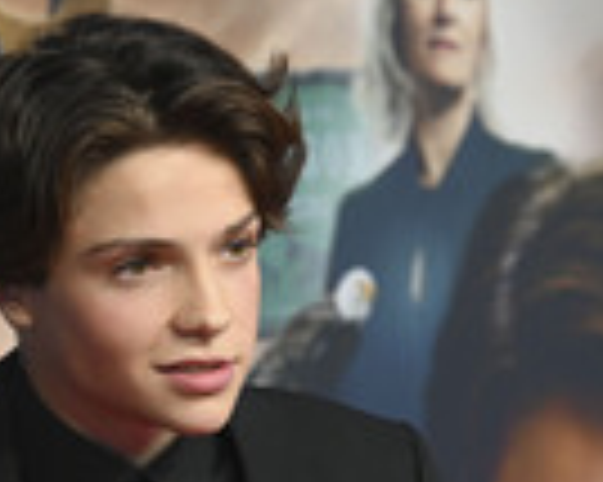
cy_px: 617
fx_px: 4227
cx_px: 47
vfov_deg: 6.5
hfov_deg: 8.1
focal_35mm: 237
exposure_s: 1/160
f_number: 5.6
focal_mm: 75
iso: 800
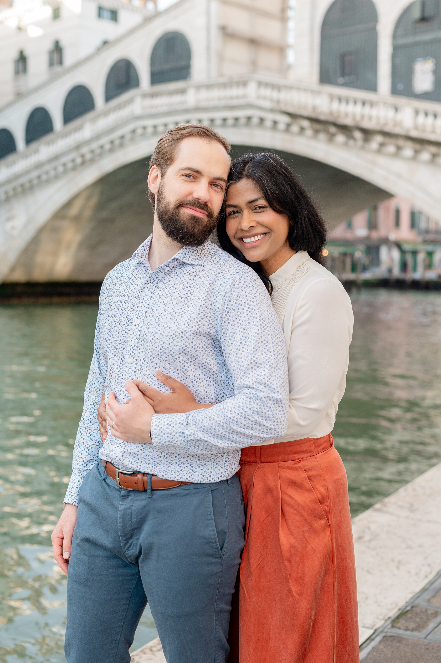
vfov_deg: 39.6
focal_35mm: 50
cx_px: 220
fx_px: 920
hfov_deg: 27.0
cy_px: 332
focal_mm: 50
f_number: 3.5
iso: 250
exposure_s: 1/400
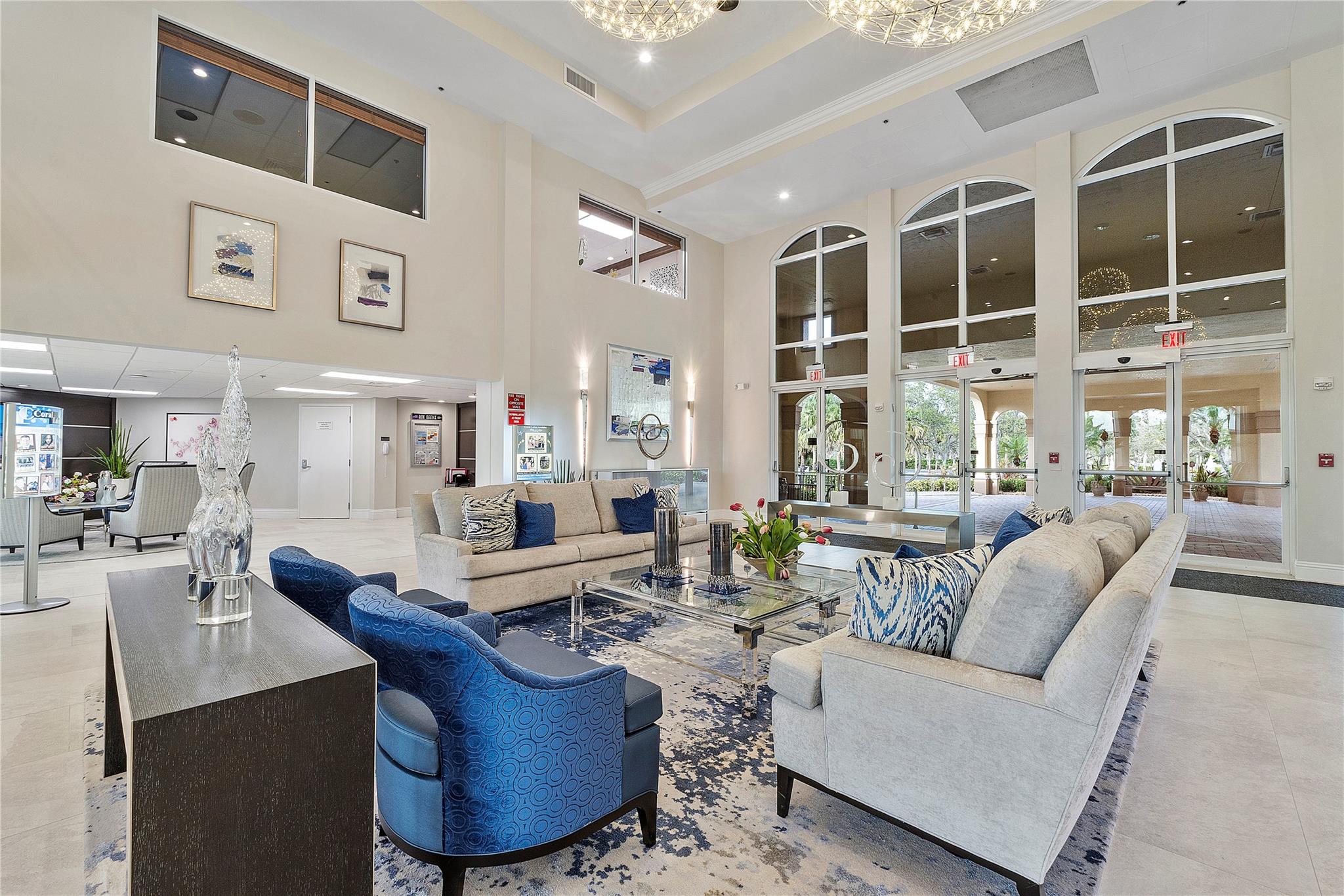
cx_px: 672
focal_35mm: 15
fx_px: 560
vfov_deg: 77.3
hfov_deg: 100.4
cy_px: 448
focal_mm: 10
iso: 160
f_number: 11
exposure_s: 1/6
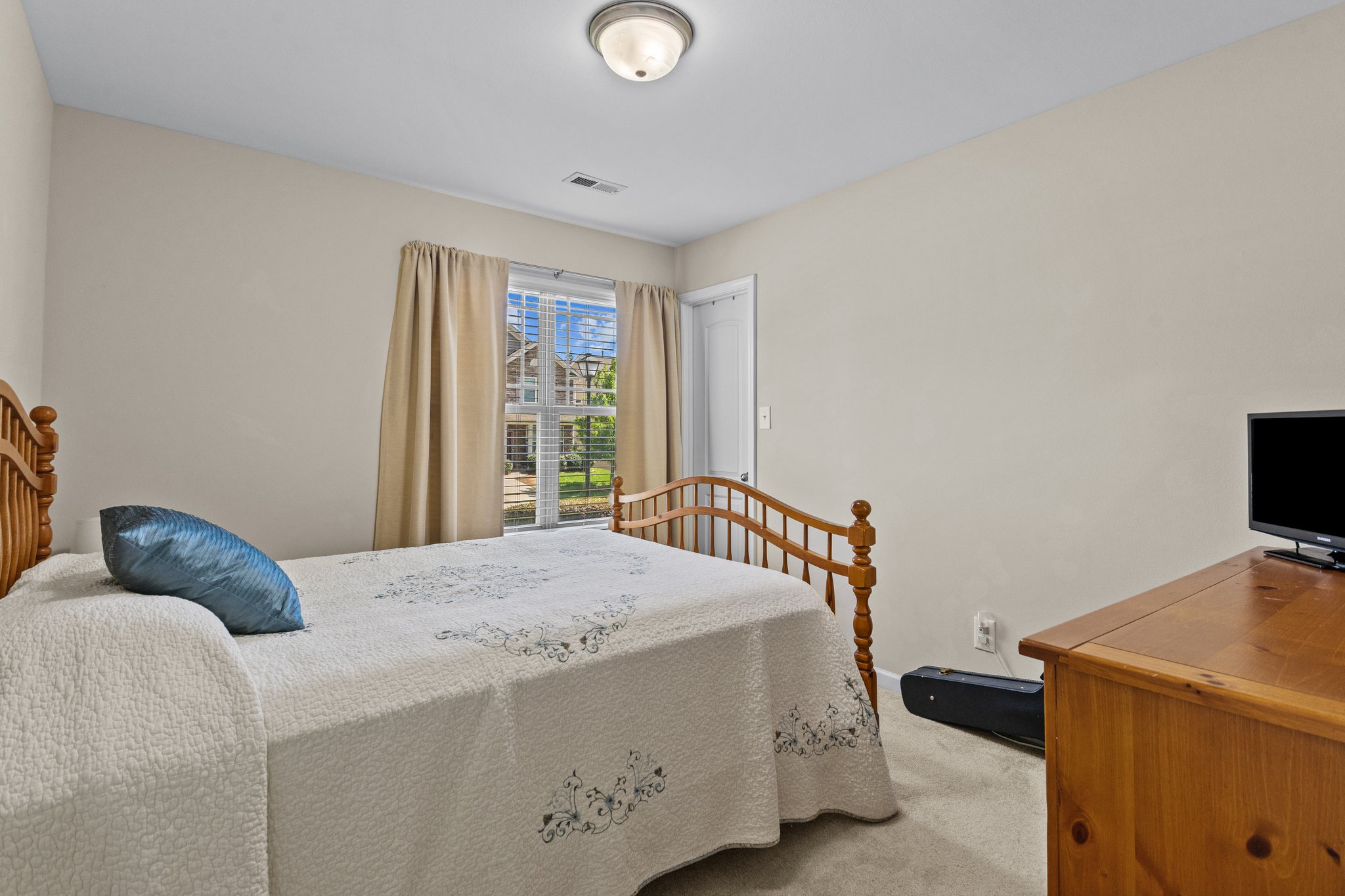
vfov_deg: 70.4
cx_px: 672
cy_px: 448
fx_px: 635
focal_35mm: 17
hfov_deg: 93.3
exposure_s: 1/5
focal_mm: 17
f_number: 8
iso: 320
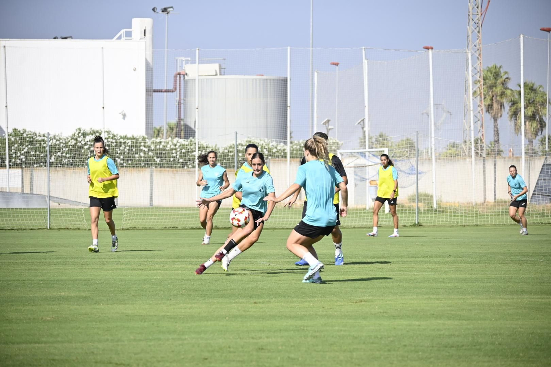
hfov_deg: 11.0
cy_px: 184
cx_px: 276
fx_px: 2870
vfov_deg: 7.3
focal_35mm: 188
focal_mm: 125
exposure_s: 1/1000
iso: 160
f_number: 5.3
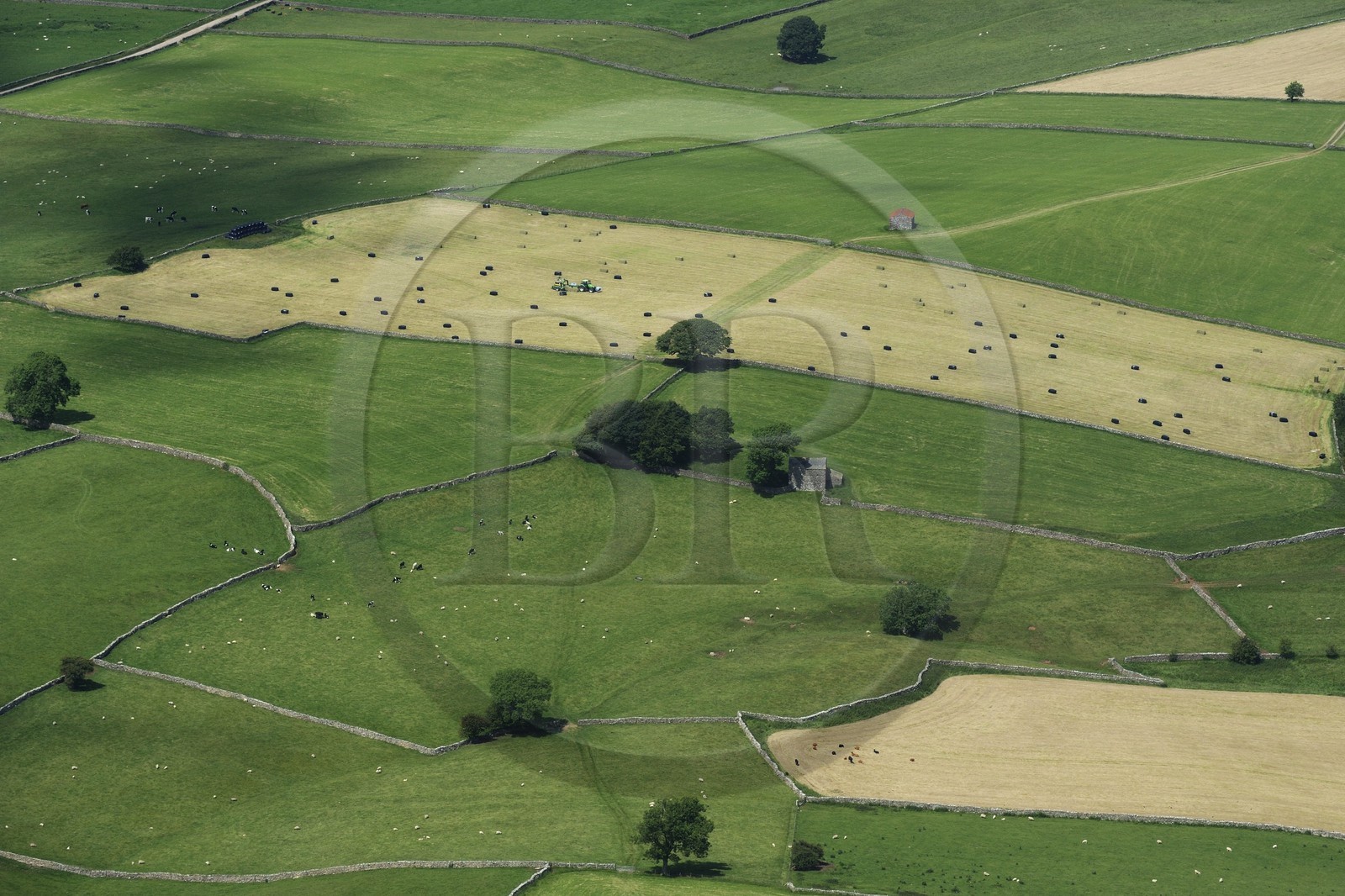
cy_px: 448
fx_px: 7097
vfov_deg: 7.2
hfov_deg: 10.8
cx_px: 672
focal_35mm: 190
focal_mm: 190
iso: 400
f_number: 11
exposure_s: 1/800
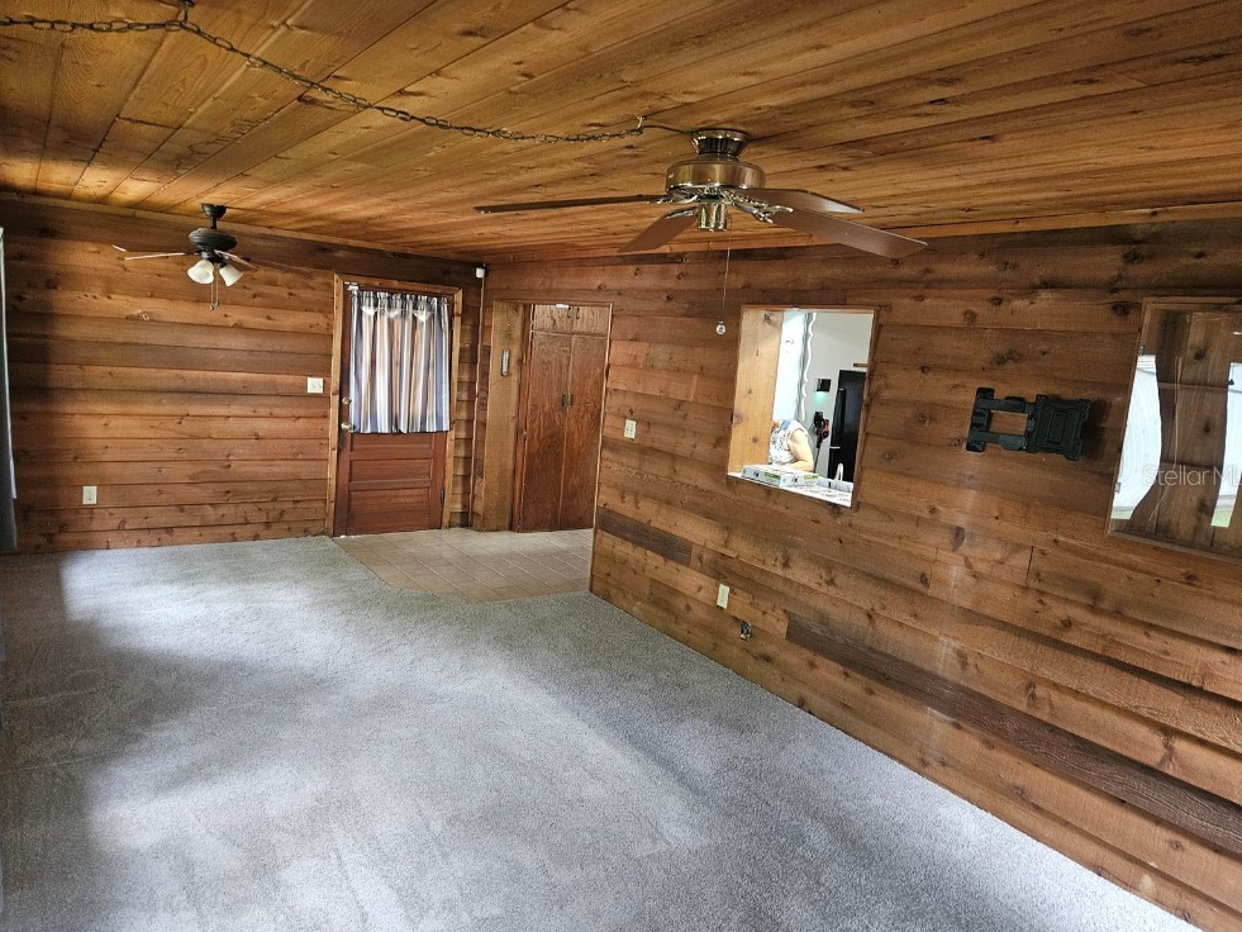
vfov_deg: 56.8
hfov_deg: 71.6
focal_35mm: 24
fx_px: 861
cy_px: 475
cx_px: 614
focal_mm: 5.4
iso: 640
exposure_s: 1/30
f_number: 1.8
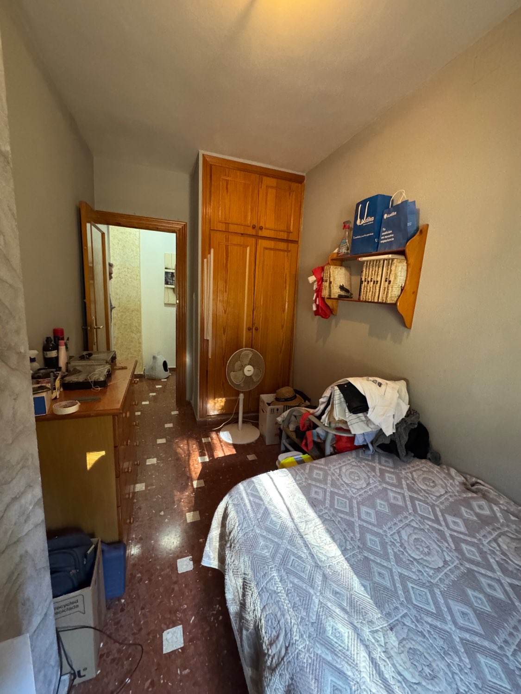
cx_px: 260
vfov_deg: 102.1
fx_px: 281
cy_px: 347
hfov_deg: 85.7
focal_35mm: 14
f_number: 2.2
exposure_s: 1/50
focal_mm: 2.22
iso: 1000
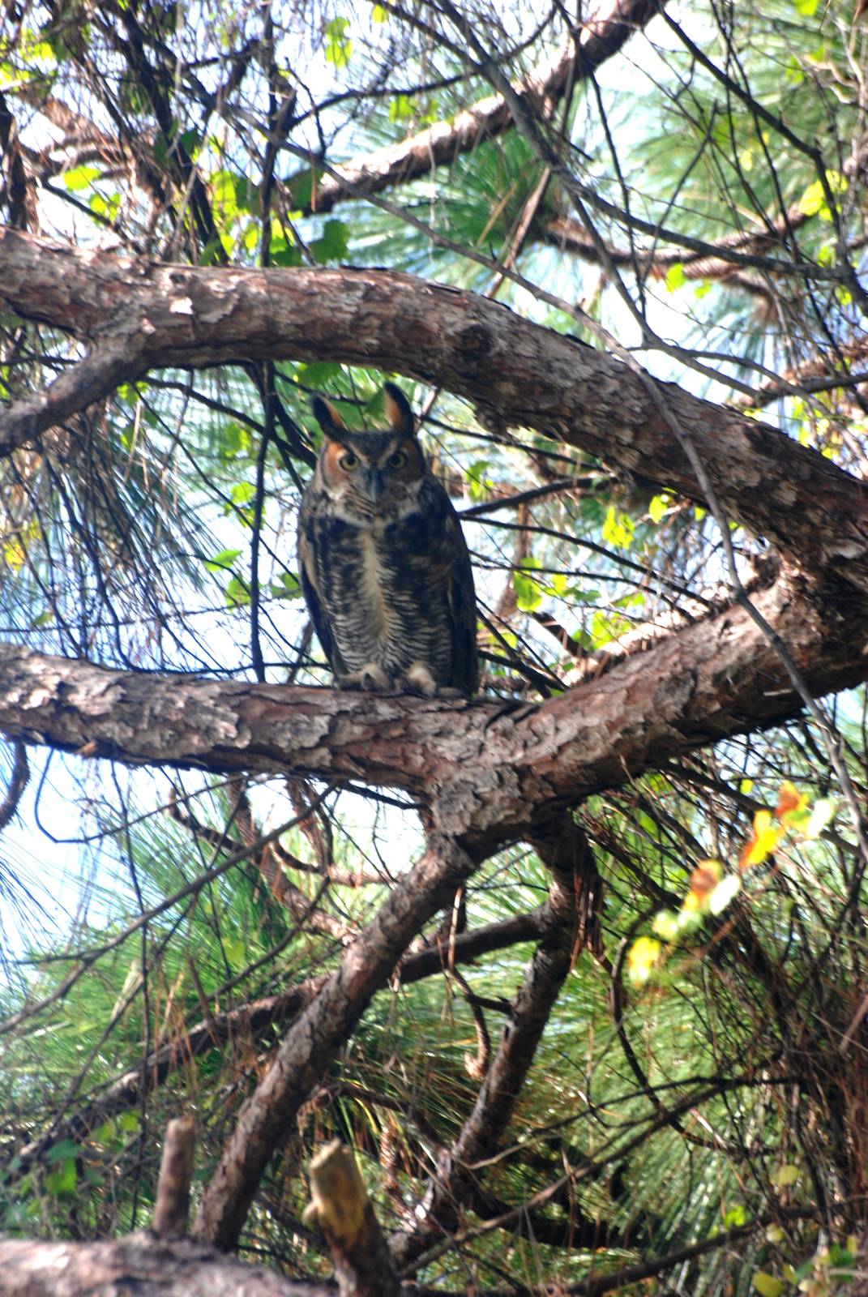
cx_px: 434
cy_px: 648
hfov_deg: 3.1
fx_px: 16228
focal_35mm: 450
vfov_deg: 4.6
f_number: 7.1
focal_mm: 300
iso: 400
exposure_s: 1/160
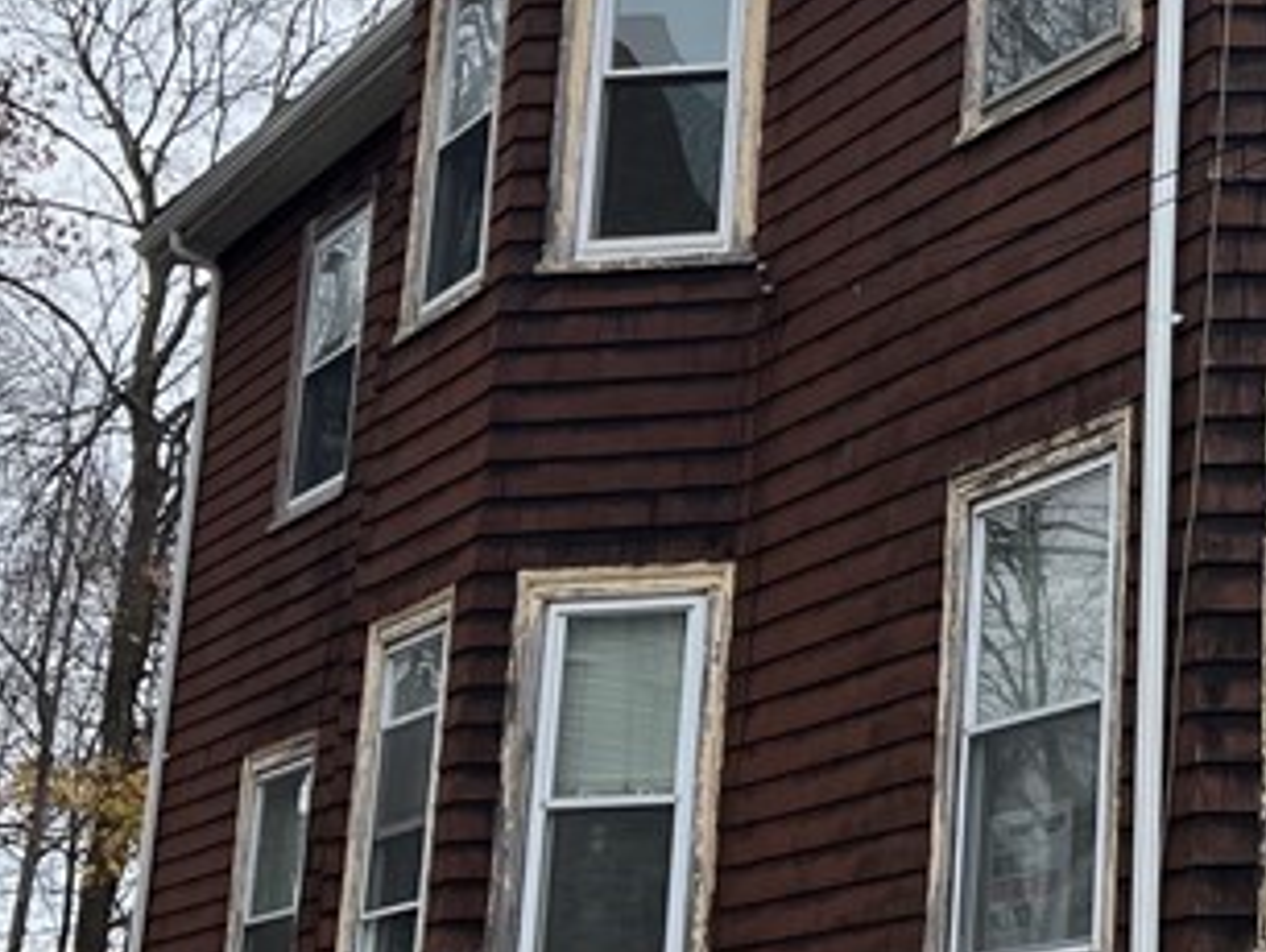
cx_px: 1580
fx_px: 3184
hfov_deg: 20.8
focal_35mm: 87
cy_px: 141
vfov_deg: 16.8
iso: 50
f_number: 1.5
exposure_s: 1/2083
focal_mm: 5.7
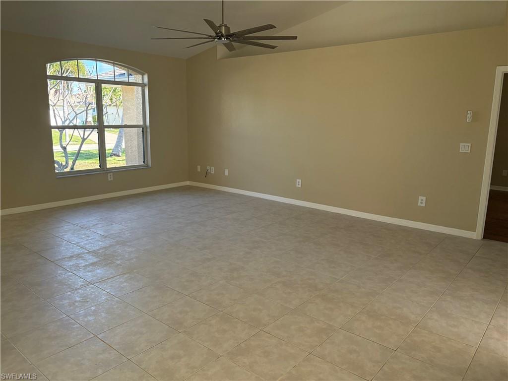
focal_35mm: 26
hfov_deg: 67.3
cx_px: 254
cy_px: 190
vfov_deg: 53.1
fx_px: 382
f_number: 1.6
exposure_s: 1/234
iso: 125
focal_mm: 5.96
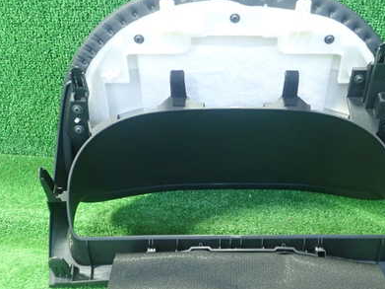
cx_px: 226
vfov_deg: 31.4
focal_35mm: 46
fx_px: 511
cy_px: 179
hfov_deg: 41.1
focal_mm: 5.5
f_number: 2.3
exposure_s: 1/80
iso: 800
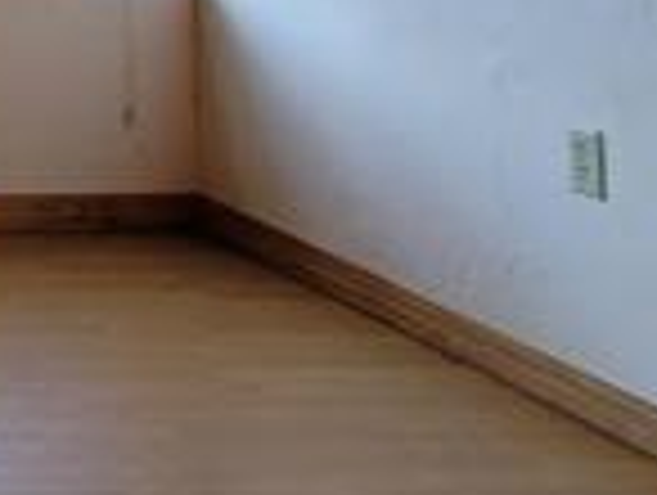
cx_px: -1071
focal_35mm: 91
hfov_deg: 13.2
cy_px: -338
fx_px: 1730
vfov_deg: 14.7
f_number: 2.2
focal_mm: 2.2
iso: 64
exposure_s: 1/60
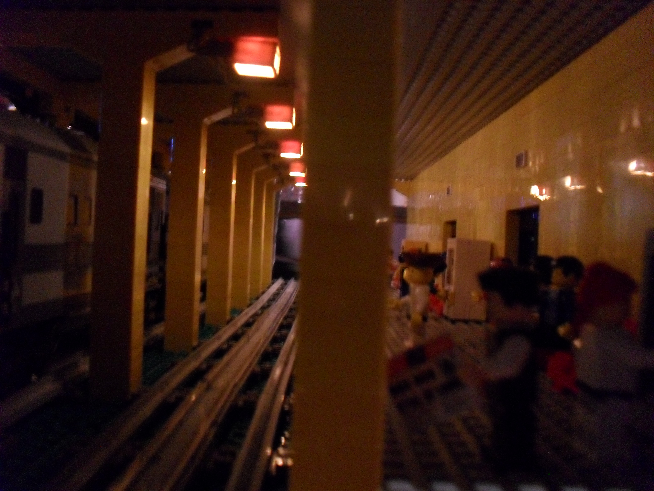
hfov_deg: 52.6
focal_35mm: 35
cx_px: 327
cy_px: 246
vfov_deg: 40.7
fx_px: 661
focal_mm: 6.3
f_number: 3.2
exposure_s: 1/8
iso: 400
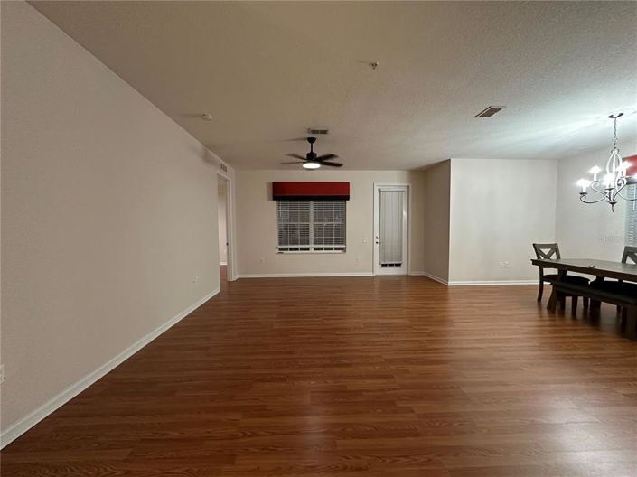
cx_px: 318
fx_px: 257
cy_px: 238
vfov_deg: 85.6
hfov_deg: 102.1
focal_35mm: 14
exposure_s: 1/60
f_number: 2.2
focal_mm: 2.22
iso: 500
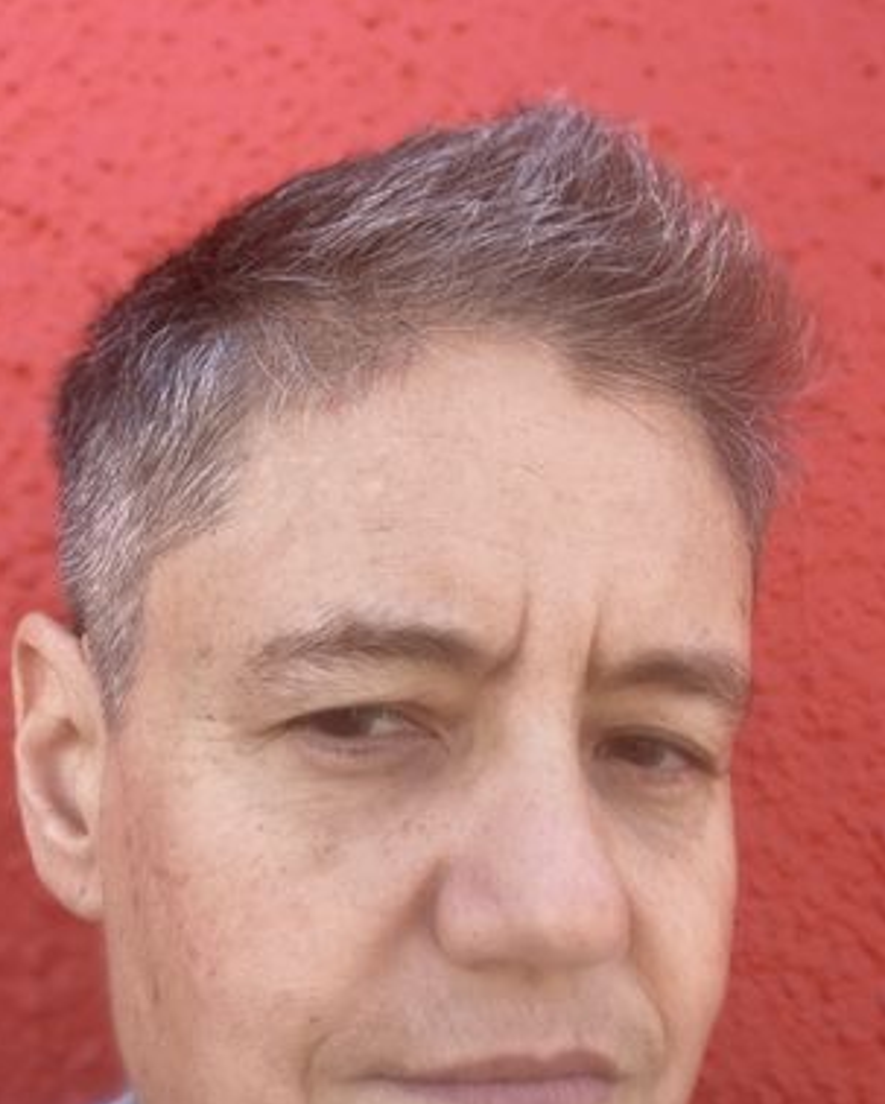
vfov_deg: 41.2
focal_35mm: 44
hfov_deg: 34.2
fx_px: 1439
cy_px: 773
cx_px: 426
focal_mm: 2.87
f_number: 2.2
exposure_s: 1/121
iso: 20
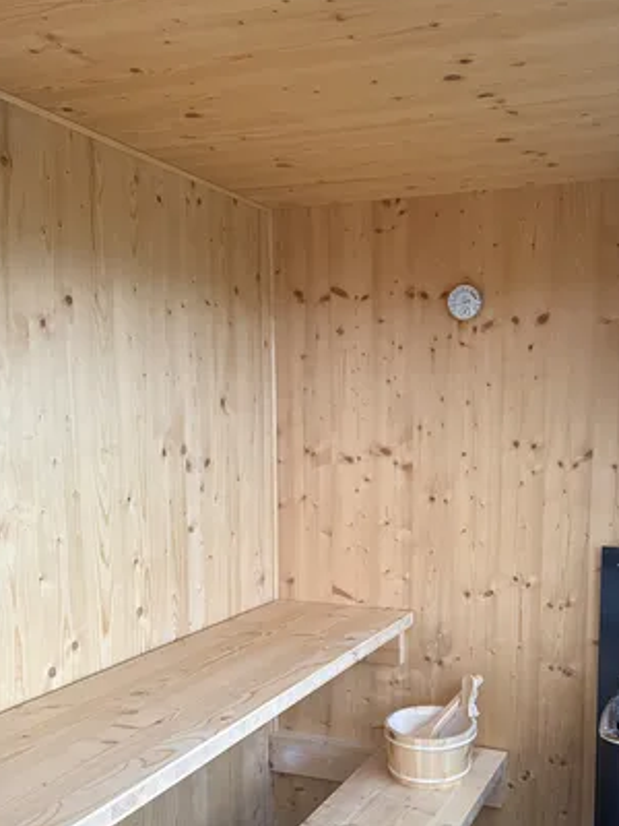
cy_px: 522
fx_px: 858
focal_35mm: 36
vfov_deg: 50.8
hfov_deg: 39.2
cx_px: 413
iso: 500
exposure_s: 1/60
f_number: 1.78
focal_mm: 6.76
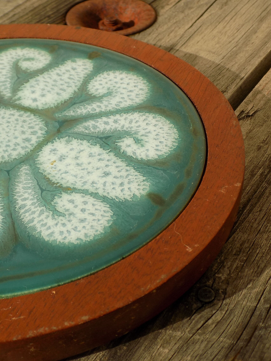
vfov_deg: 36.8
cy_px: 180
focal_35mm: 52
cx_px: 136
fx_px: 543
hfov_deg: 28.0
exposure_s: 1/640
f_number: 3.9
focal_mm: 9.3
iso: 80
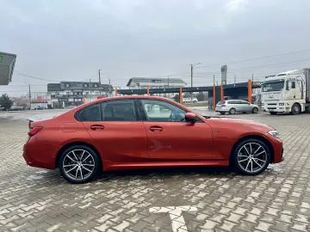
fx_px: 233
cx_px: 155
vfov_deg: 53.1
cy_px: 116
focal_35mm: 26
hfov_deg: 67.3
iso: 50
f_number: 1.5
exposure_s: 1/184
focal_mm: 5.7
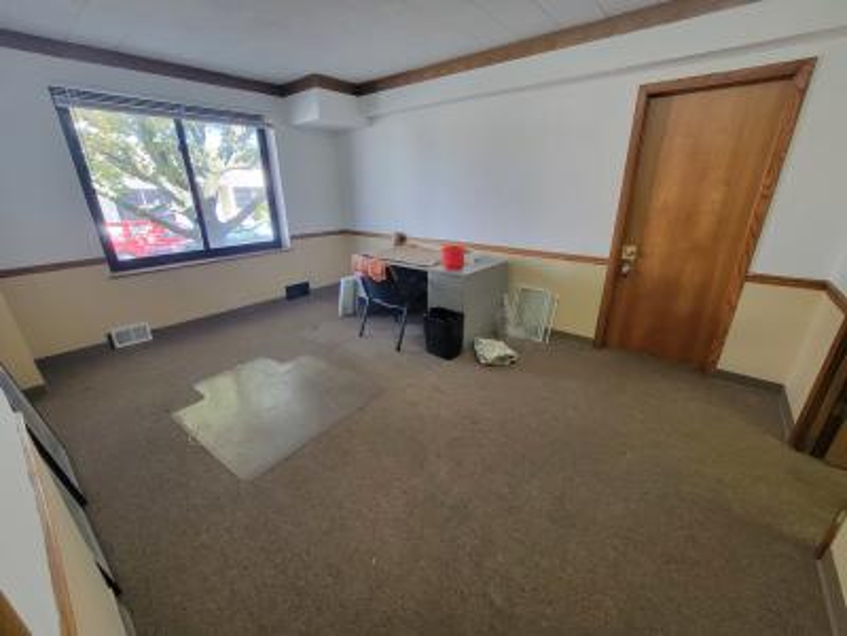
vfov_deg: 89.9
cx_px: 424
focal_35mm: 13
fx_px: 318
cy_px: 318
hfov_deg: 106.2
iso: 250
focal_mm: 2.2
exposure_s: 1/60
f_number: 2.2
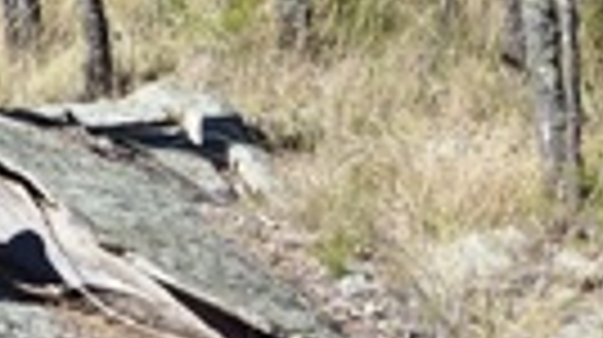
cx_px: 50
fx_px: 1757
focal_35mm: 110
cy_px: 151
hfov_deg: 19.1
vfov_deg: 11.0
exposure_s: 1/320
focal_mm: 4.1
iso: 80
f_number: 4
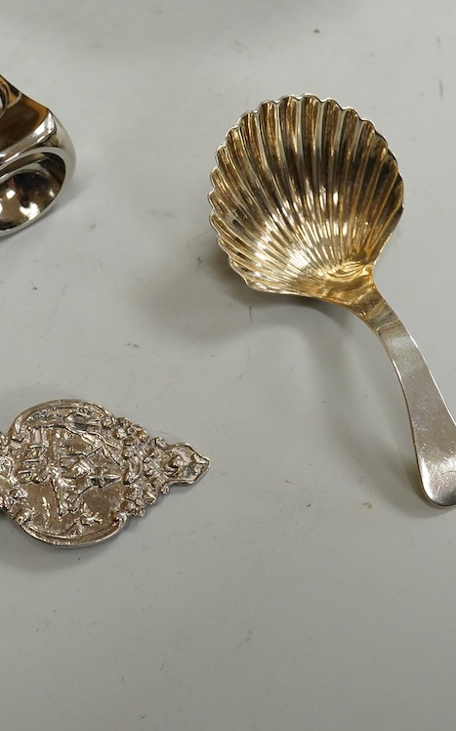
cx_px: 143
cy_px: 366
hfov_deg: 18.8
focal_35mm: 69
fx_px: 1373
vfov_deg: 29.8
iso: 2500
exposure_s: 1/200
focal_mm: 30
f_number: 10
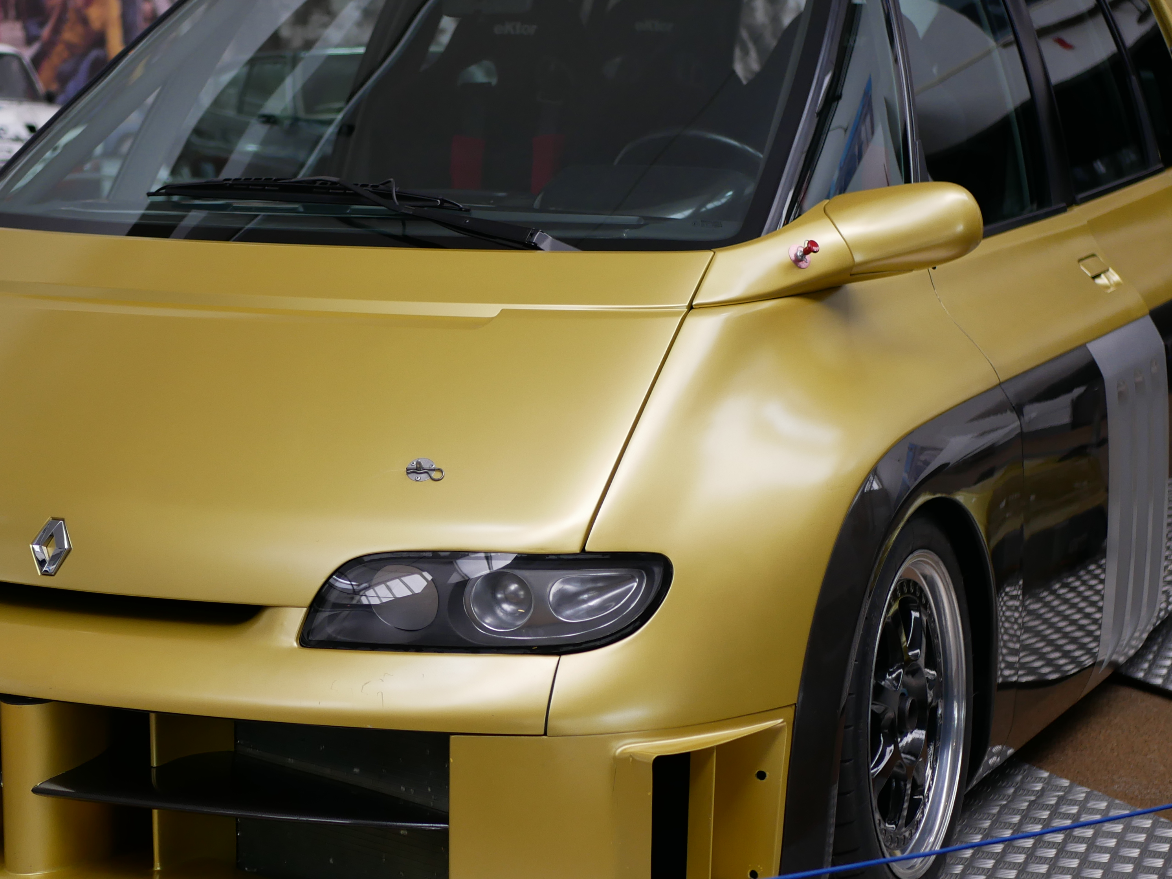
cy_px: 419
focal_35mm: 77
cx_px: 471
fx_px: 2607
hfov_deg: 25.3
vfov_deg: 19.1
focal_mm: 25
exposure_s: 1/125
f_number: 1.7
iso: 200
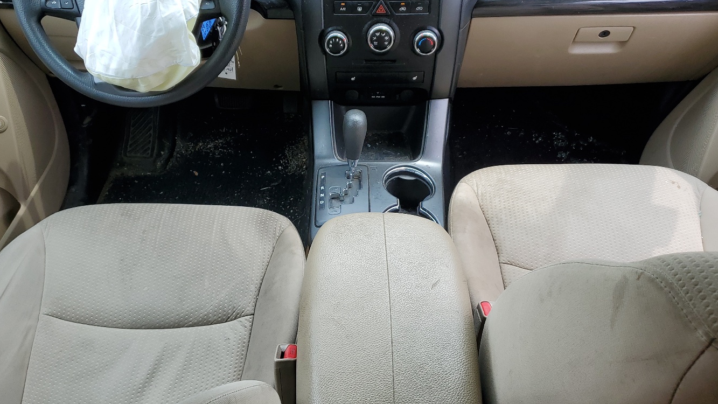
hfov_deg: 57.9
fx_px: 647
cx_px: 330
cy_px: 176
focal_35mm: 34
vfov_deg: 34.6
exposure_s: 1/333
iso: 50
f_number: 1.5
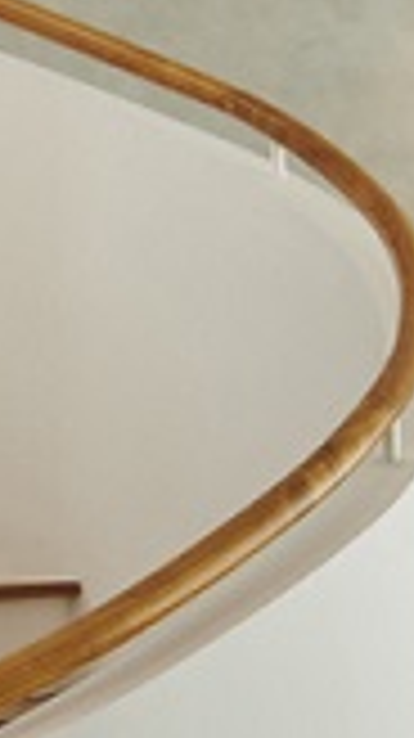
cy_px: 212
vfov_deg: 14.7
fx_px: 2855
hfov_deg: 8.0
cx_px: -360
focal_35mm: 146
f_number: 6.3
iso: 200
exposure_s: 1/10
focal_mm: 19
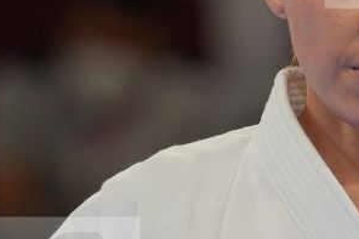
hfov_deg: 1.1
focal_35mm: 1825
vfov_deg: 0.8
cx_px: 438
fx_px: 18188
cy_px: 328
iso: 200
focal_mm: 200
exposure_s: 1/500
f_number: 2.8
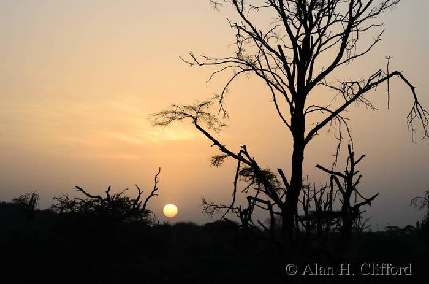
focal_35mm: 120
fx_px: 1426
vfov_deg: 11.4
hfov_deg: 17.1
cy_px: 142
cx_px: 214
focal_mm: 80
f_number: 5
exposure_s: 1/500
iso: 200
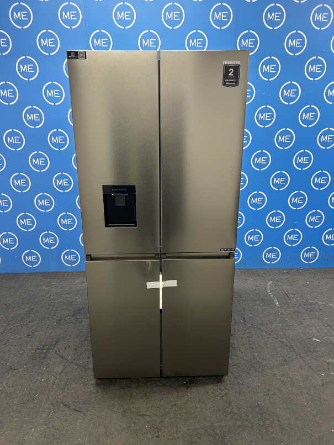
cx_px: 167
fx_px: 334
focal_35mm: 26
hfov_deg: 53.1
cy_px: 222
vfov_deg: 67.3
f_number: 1.5
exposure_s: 1/50
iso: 100
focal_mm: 5.7
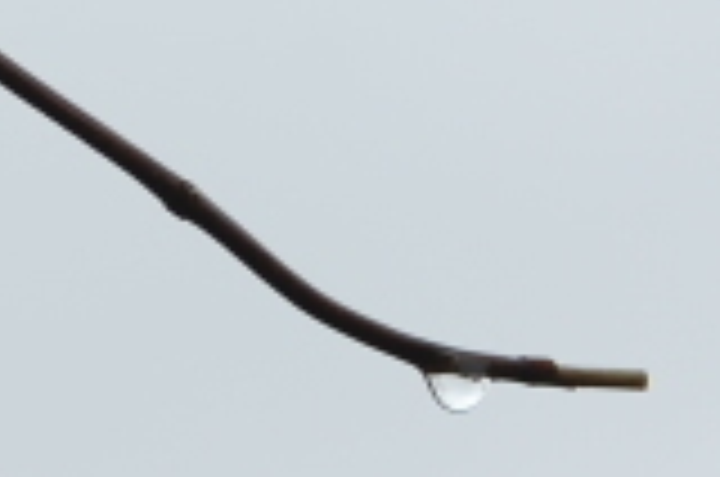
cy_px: 290
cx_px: 140
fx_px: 8213
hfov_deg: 5.0
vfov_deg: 3.3
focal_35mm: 411
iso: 200
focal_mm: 55
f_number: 7.1
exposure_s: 1/200
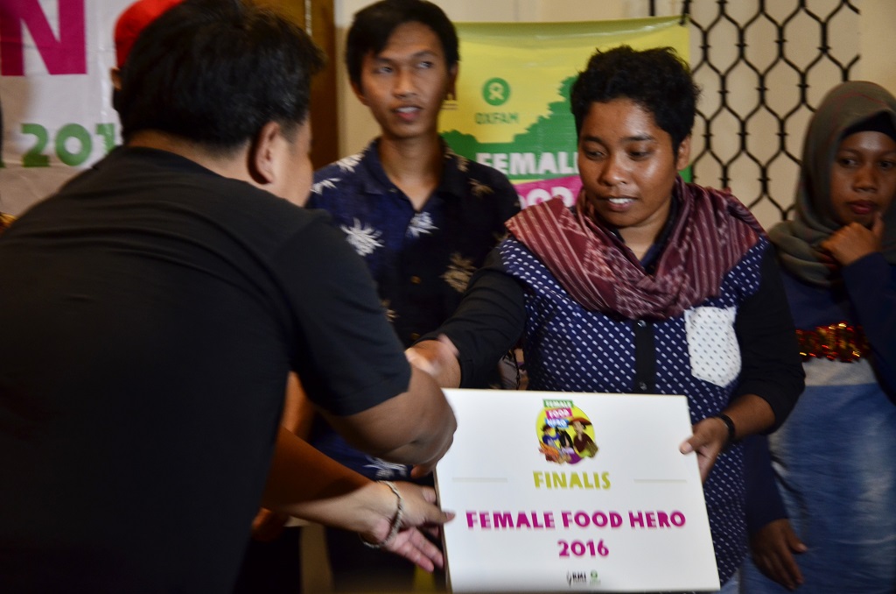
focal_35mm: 78
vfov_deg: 17.4
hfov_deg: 26.0
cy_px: 297
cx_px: 448
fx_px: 1937
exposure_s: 1/20
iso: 560
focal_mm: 52
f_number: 5
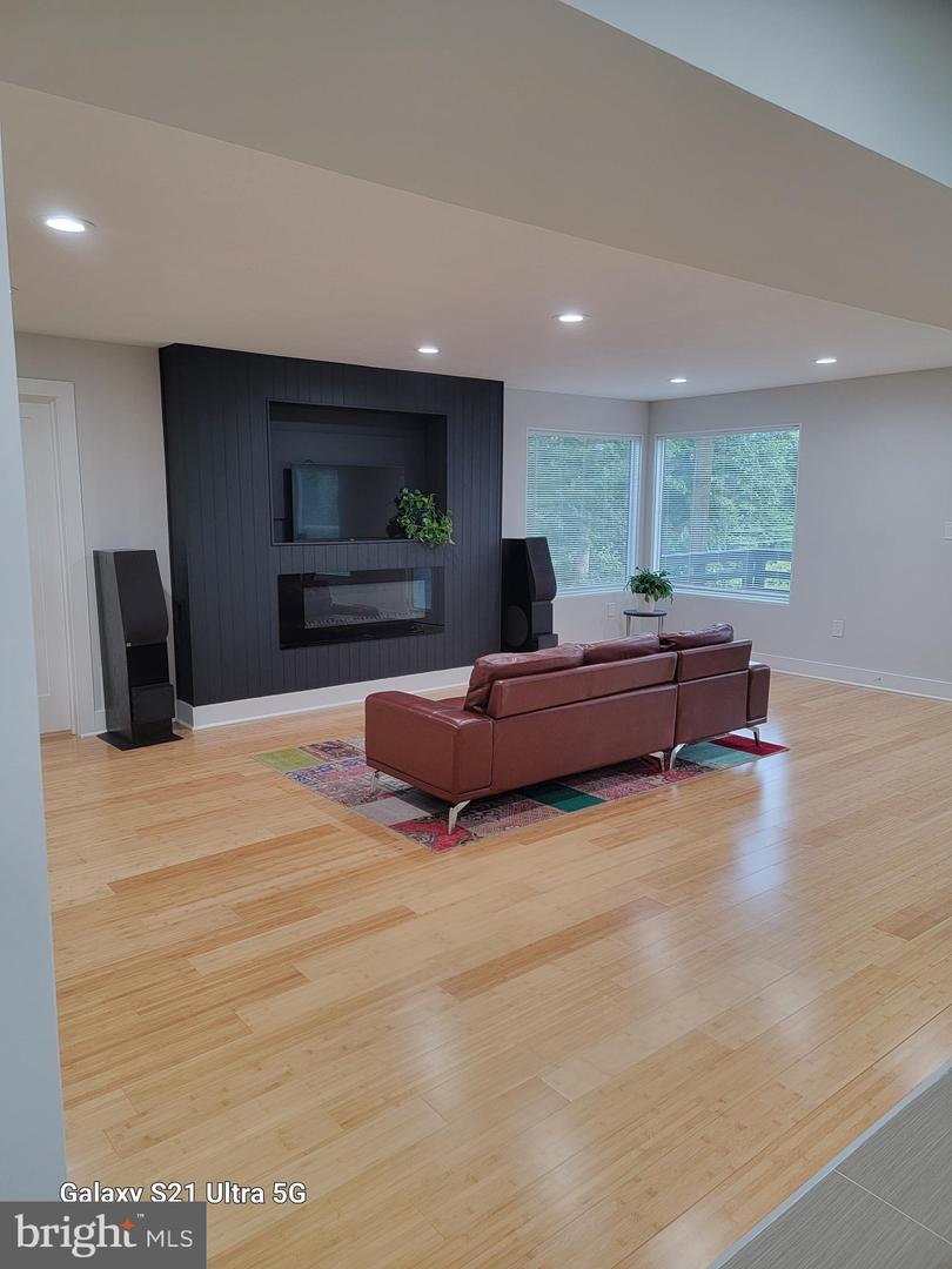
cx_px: 476
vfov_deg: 71.6
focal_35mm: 24
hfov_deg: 56.8
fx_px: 880
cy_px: 634
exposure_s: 1/60
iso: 200
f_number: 1.8
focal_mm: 6.7
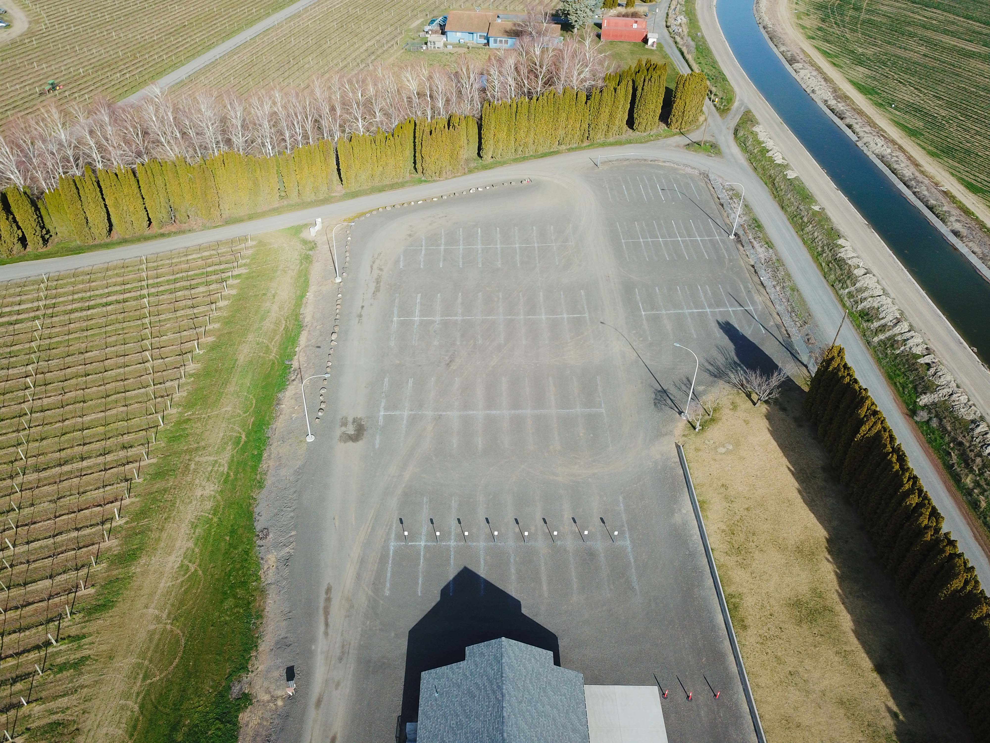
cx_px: 495
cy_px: 372
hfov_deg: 67.3
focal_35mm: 26
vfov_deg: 53.1
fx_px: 744
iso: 100
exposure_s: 1/1000
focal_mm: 4.73
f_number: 2.2
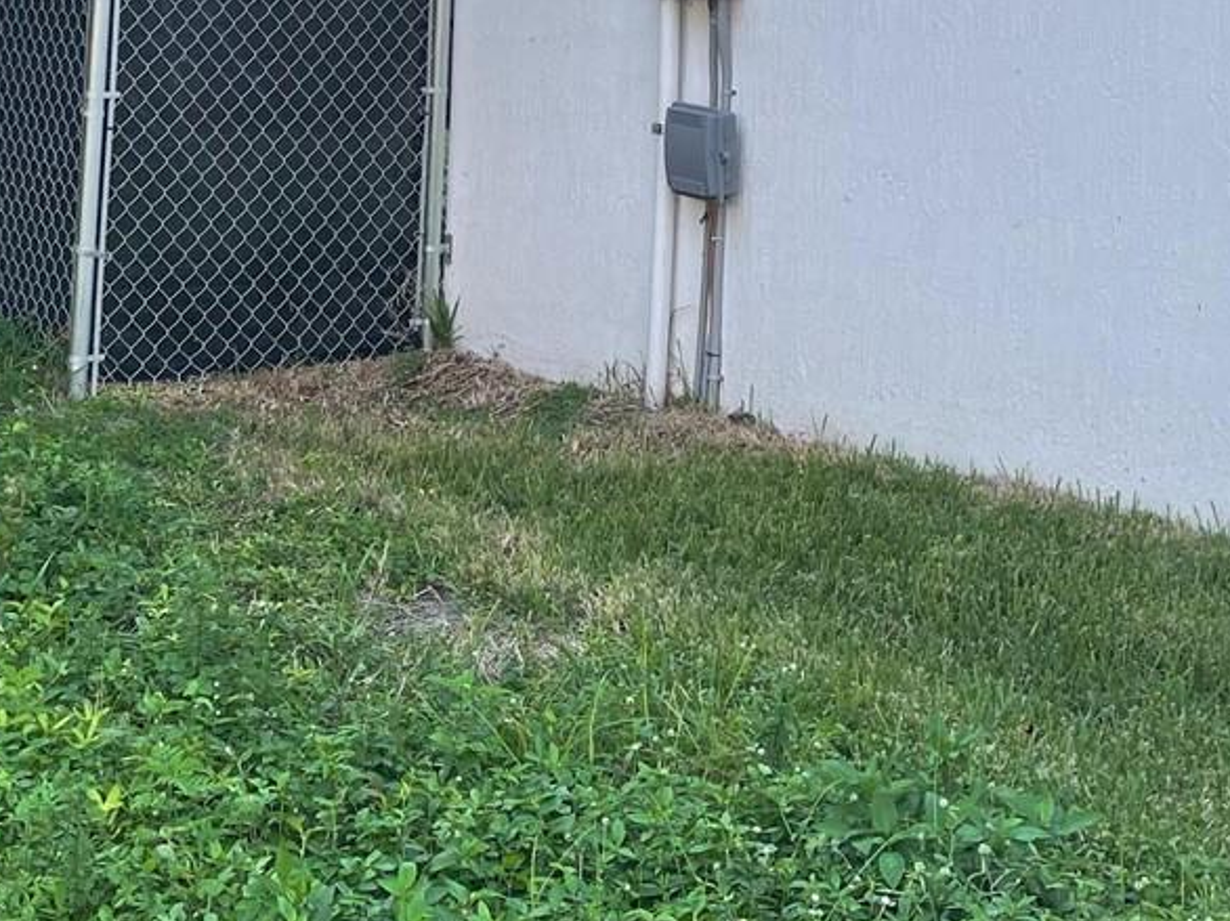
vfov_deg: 20.0
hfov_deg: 27.3
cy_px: -19
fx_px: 2522
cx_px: 472
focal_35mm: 71
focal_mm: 4.2
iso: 32
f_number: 1.6
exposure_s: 1/129
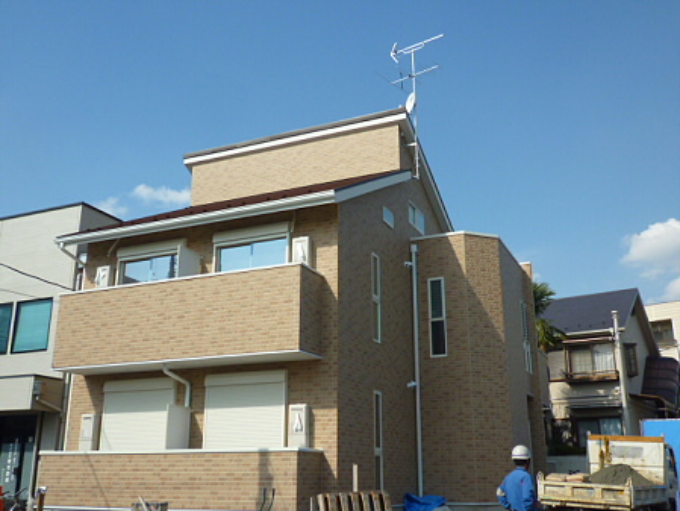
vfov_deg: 39.7
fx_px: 707
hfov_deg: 51.3
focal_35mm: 36
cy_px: 256
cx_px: 340
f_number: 4
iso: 100
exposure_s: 1/640
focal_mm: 4.4
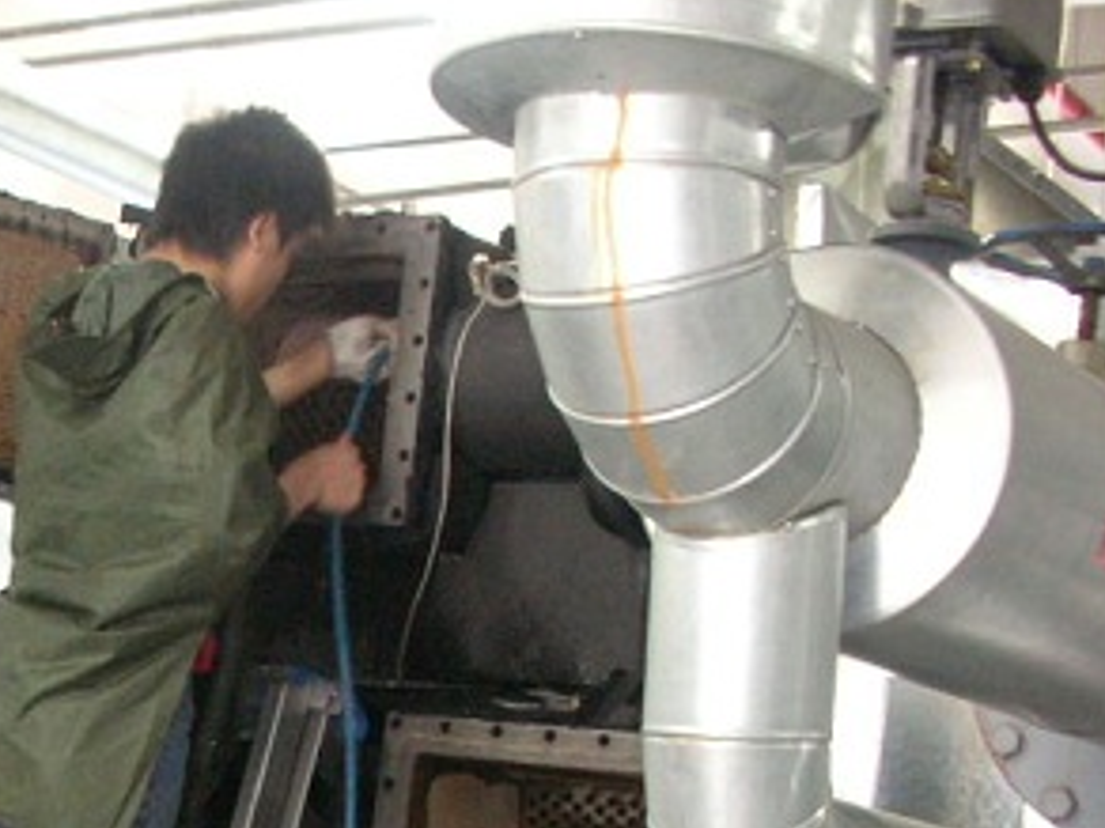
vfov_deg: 17.0
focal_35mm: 84
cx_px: -189
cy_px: 921
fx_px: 2681
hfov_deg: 21.7
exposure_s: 1/11.3
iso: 200
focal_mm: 5.8
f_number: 3
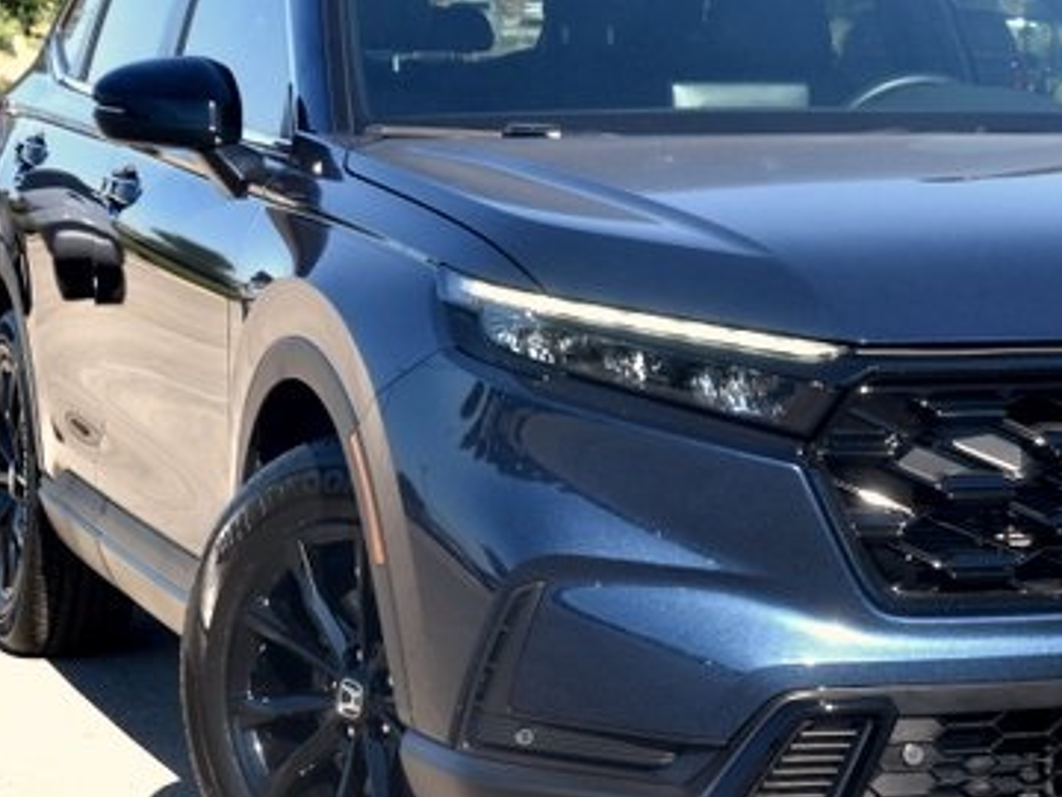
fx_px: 3774
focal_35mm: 123
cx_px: 814
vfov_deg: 12.0
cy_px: 391
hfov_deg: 15.9
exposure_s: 1/250
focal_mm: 48
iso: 200
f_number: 8
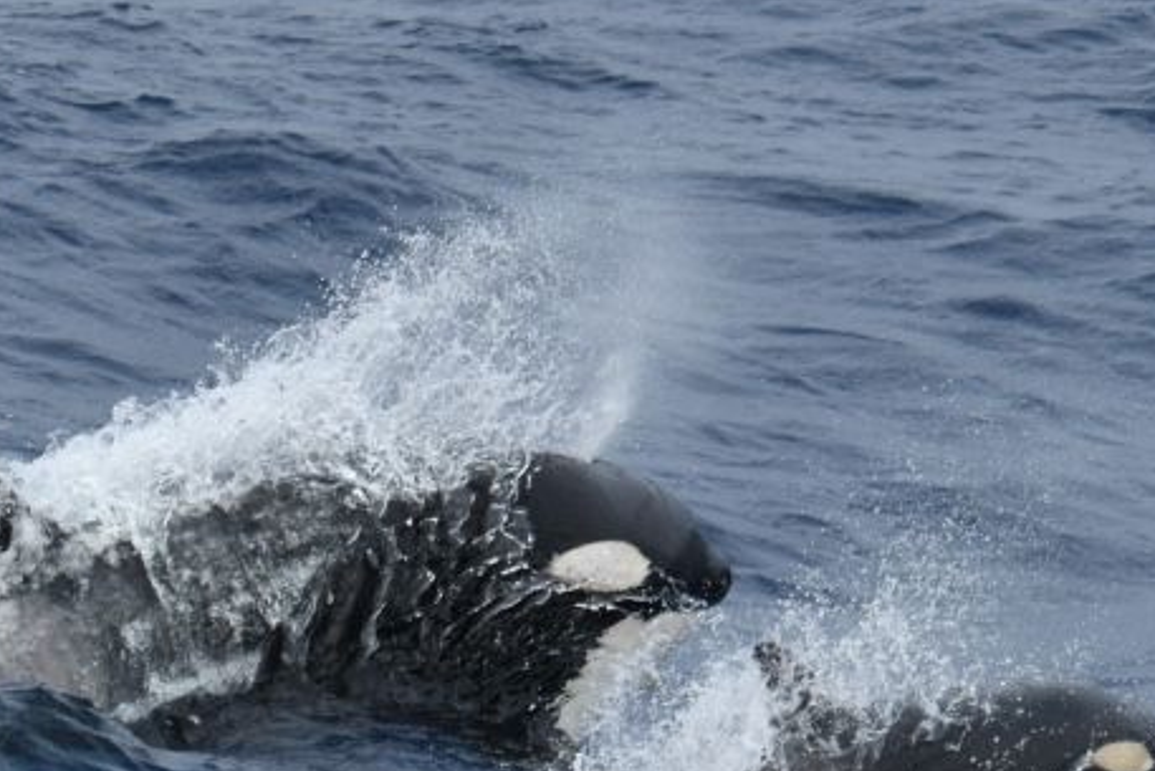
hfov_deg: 7.4
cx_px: 377
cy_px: 568
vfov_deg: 4.9
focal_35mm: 280
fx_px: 8986
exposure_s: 1/8000
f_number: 5.6
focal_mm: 160
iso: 900
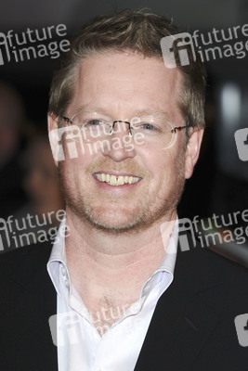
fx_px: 2013
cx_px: 124
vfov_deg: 10.5
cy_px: 186
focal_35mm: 195
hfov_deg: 7.0
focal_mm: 130
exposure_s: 1/200
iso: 320
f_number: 4.5
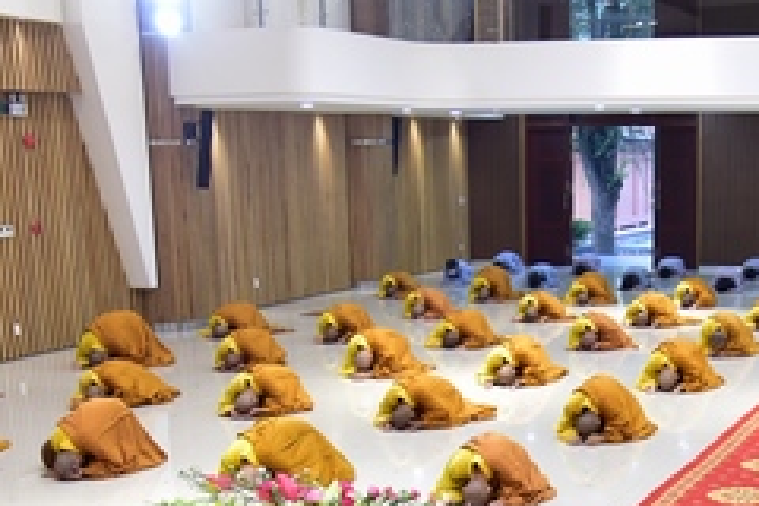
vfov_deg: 19.9
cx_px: 598
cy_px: 566
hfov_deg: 30.3
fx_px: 1370
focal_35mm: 65
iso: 1250
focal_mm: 24
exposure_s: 1/80
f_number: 4
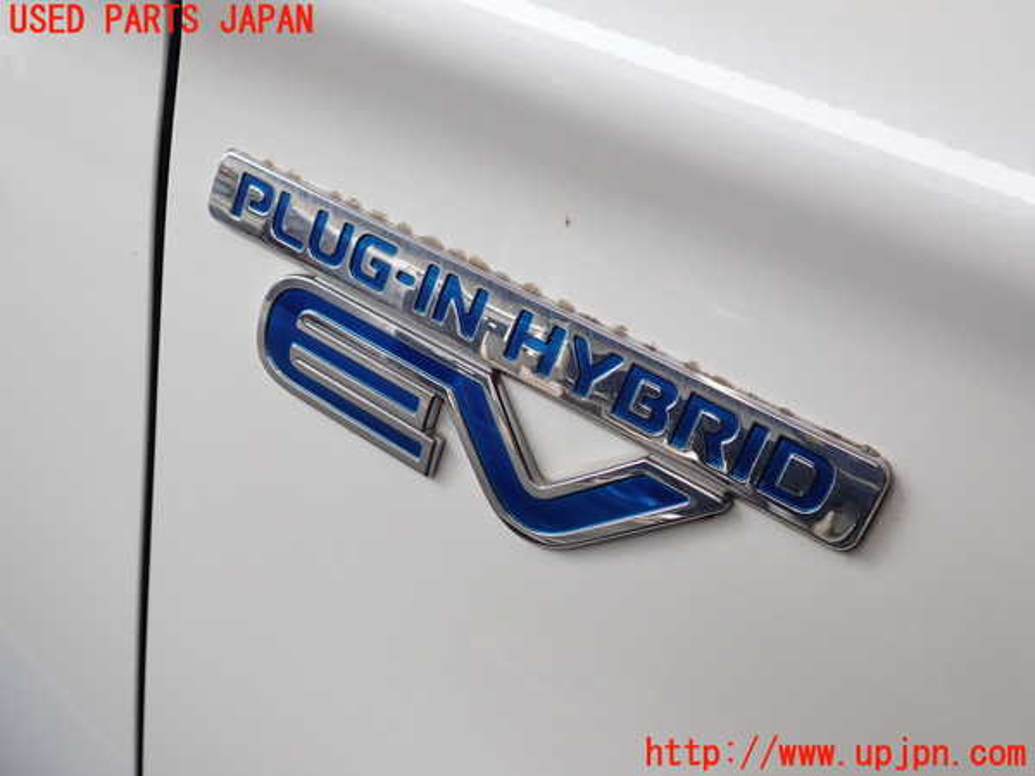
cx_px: 518
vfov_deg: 46.8
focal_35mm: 30
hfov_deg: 60.0
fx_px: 897
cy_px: 388
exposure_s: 1/160
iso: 100
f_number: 3.2
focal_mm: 5.4
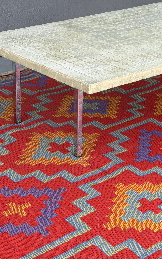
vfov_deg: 23.8
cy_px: 57
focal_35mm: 86
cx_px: 125
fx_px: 607
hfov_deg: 15.1
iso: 64
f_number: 1.78
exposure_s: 1/231
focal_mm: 6.76
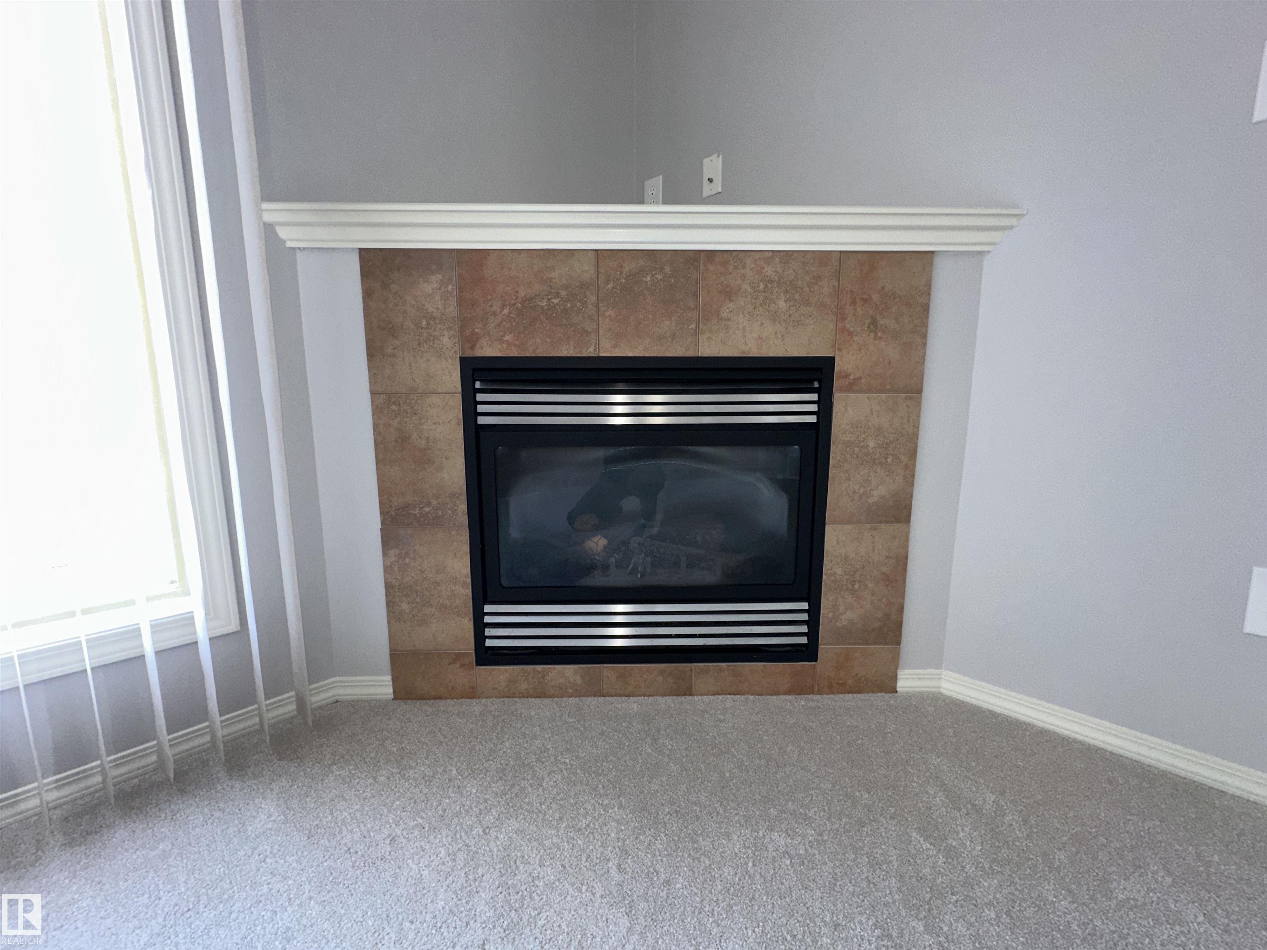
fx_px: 512
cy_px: 475
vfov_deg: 85.7
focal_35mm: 14
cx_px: 634
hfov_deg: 102.1
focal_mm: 2.22
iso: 100
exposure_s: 1/121
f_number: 2.2
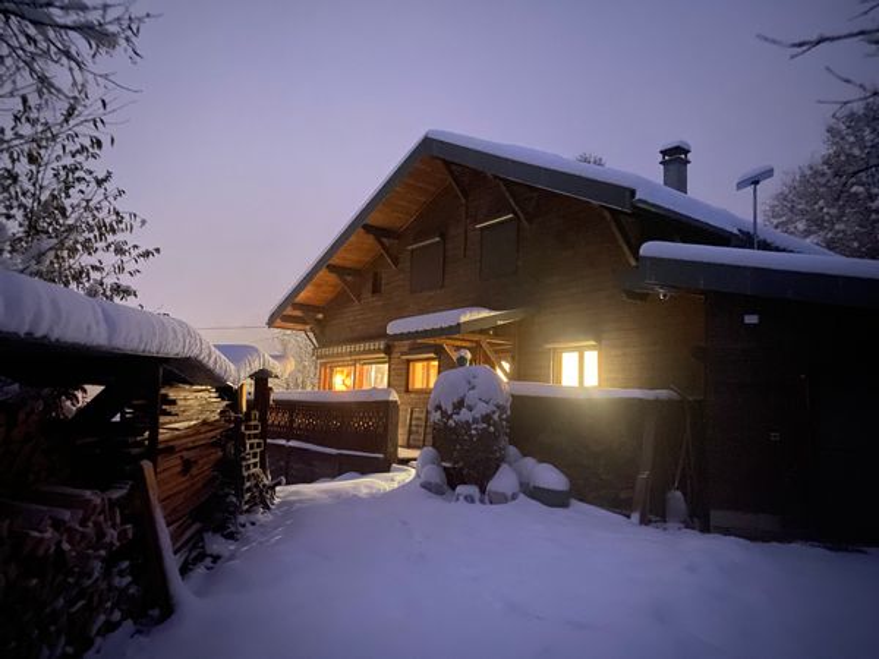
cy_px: 330
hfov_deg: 67.3
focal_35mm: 26
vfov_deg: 53.1
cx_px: 440
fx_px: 660
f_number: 1.8
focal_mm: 4.25
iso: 1600
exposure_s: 1/2
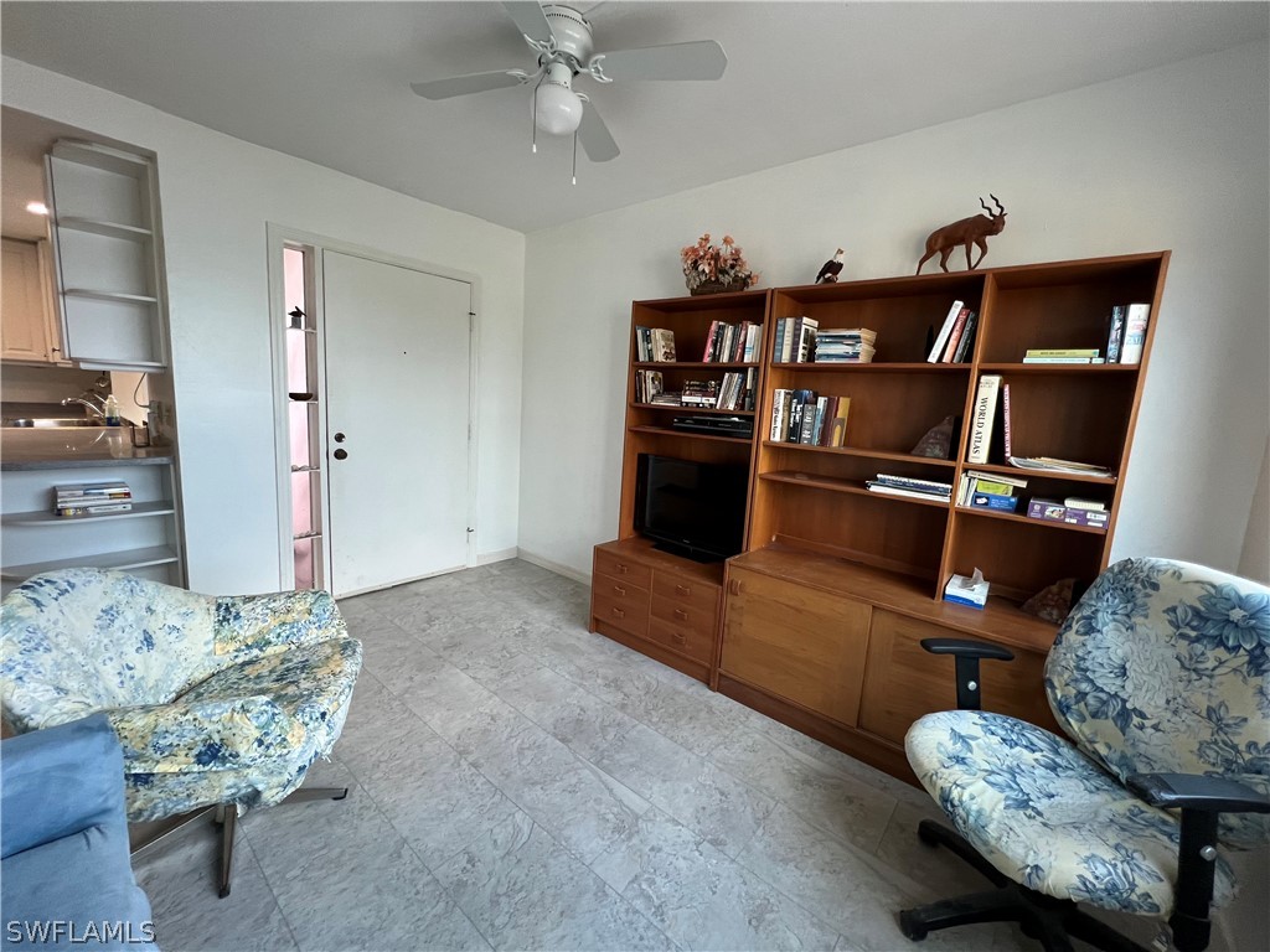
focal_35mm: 13
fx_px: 477
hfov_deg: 106.2
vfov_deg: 89.9
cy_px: 476
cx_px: 635
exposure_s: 1/99
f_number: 1.8
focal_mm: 1.57
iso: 160
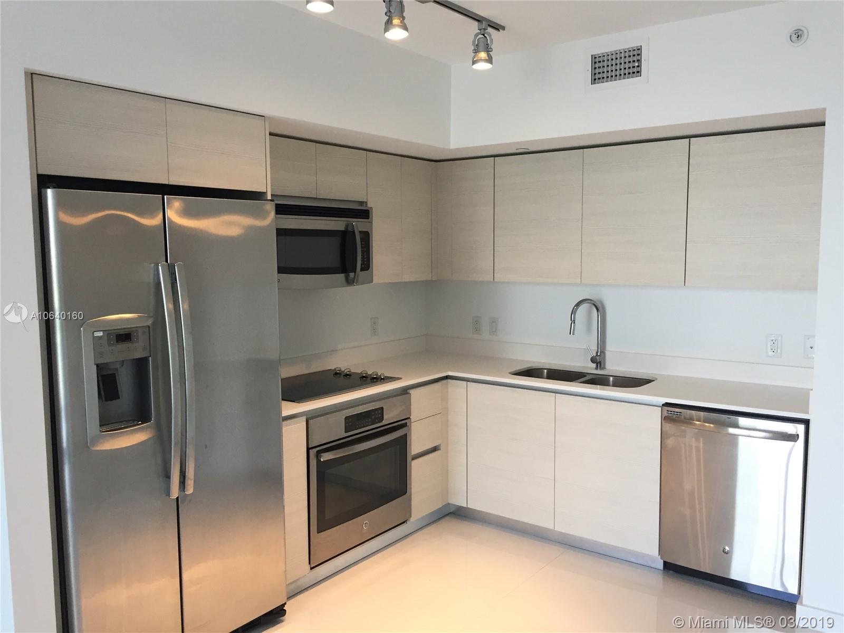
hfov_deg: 61.7
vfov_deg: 48.2
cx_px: 422
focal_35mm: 29
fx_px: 707
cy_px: 316
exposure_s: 1/30
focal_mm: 4.15
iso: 50
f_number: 2.2
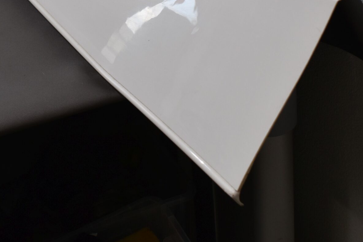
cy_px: 4
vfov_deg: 14.8
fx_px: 918
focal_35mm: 91
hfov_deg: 22.4
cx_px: 152
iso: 360
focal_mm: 28
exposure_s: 1/125
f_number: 5.6
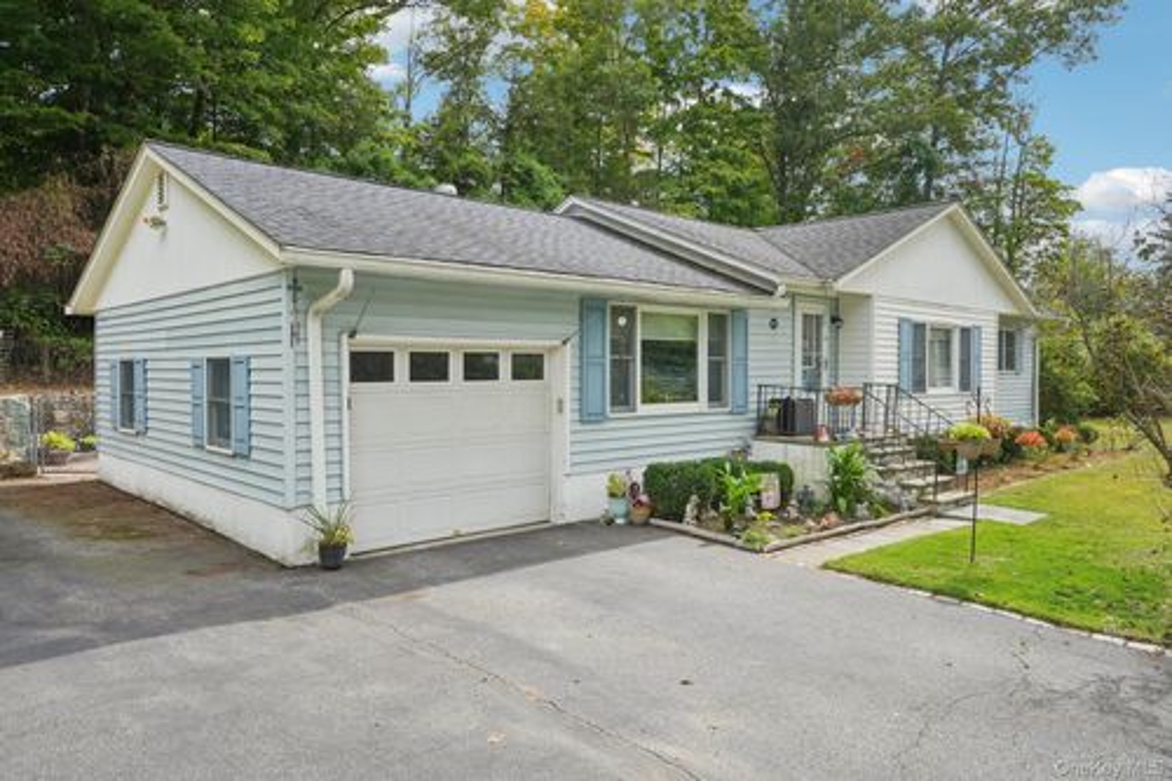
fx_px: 797
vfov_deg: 52.2
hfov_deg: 72.6
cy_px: 390
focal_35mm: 24
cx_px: 586
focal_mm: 24.5
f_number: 8
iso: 100
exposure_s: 1/100
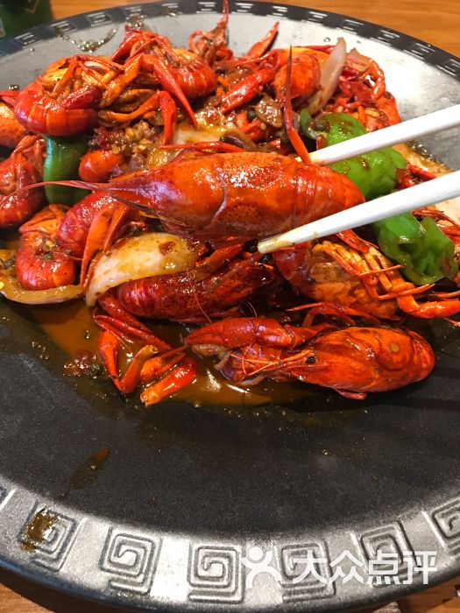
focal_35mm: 28
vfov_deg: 63.4
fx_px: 496
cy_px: 306
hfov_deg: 49.7
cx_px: 230
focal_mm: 3.99
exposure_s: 1/17
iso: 64
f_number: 1.8
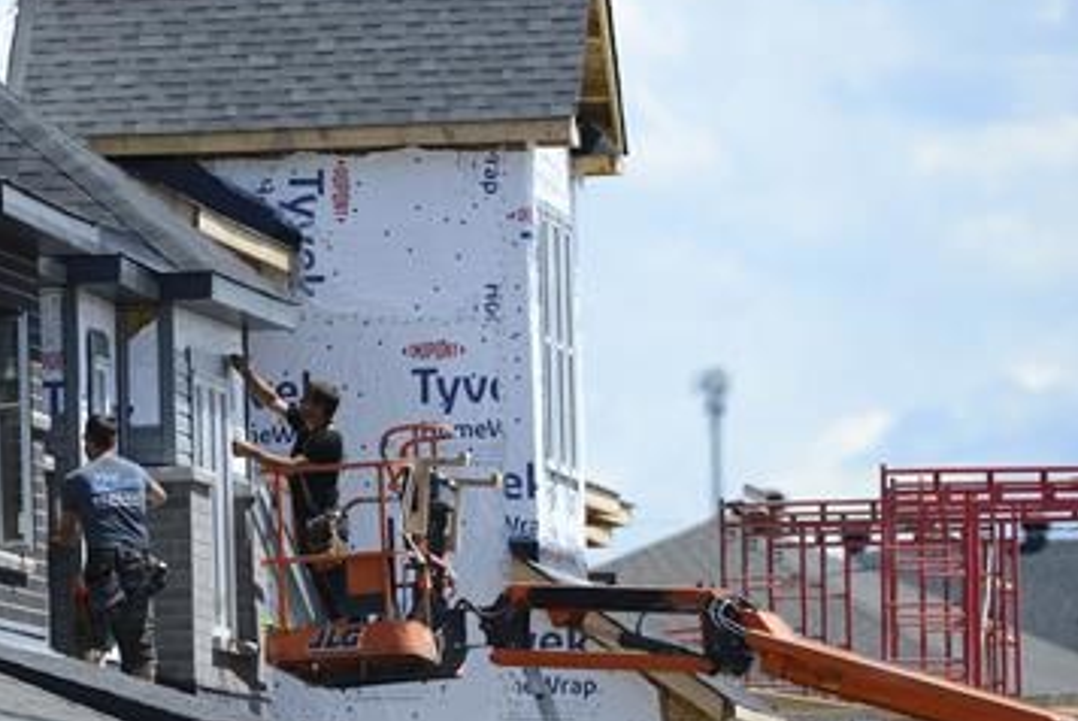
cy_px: 324
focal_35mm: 547
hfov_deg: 3.8
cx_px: 130
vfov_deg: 2.5
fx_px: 16392
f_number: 5.6
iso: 200
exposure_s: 1/2000
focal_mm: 300
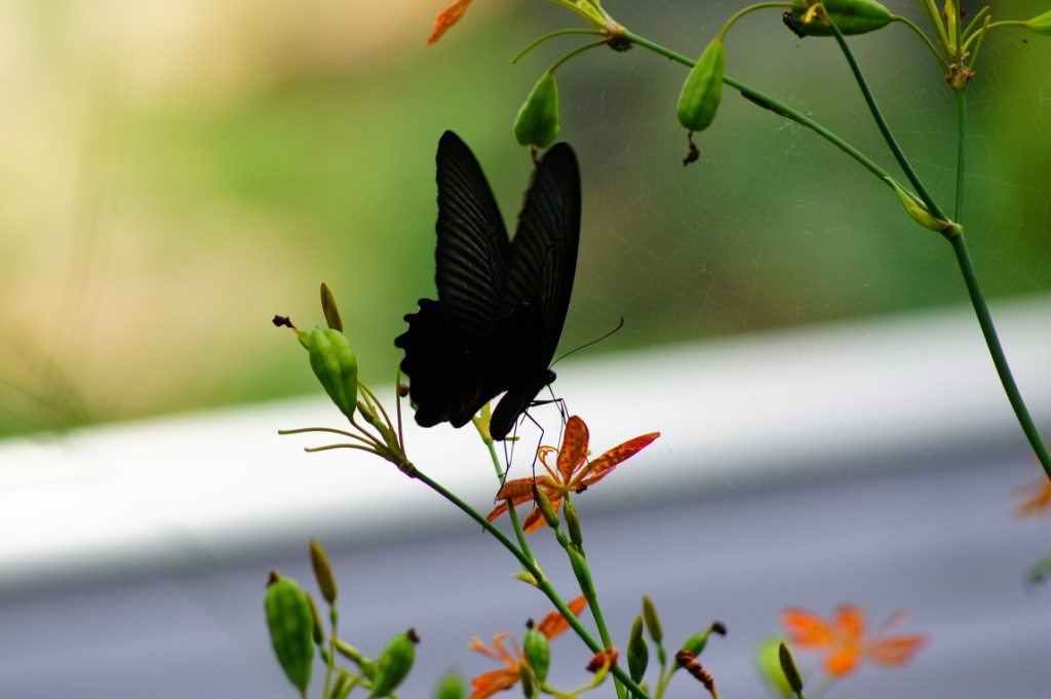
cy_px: 350
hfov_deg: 6.5
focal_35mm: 315
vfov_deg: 4.4
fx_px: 9189
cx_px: 526
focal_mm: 210
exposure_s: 1/400
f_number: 5.6
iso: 200
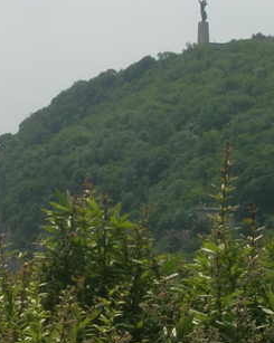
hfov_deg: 7.2
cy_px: 123
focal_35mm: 214
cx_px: 95
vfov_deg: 9.0
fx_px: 2172
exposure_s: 1/328
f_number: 8.2
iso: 50
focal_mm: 16.2
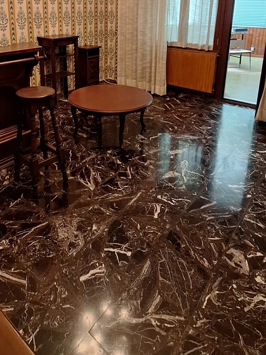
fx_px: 266
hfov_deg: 52.7
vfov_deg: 62.4
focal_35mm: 26
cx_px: 106
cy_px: 78
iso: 160
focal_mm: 1.74
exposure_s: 1/50
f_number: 2.2
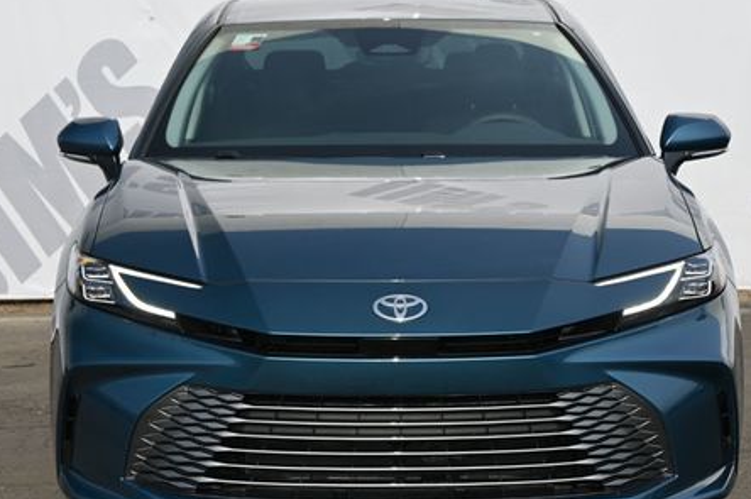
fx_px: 2120
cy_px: 240
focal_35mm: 102
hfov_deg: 20.1
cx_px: 394
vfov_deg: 13.4
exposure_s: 1/250
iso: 110
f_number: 6
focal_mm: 47
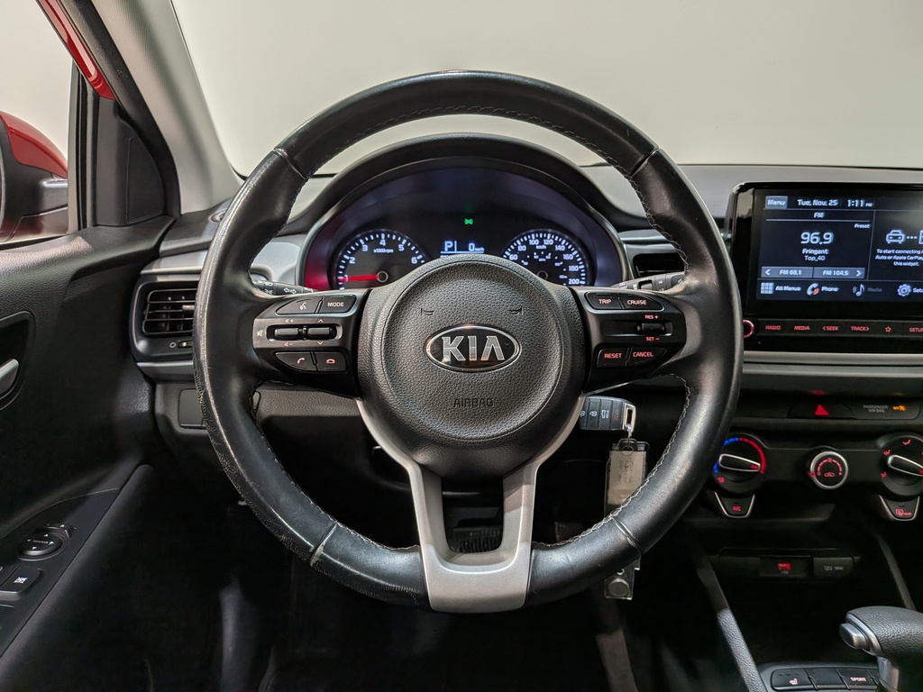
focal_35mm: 24
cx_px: 462
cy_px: 346
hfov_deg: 71.6
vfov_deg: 56.8
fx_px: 640
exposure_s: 1/151
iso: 26
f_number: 1.7
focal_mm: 4.53
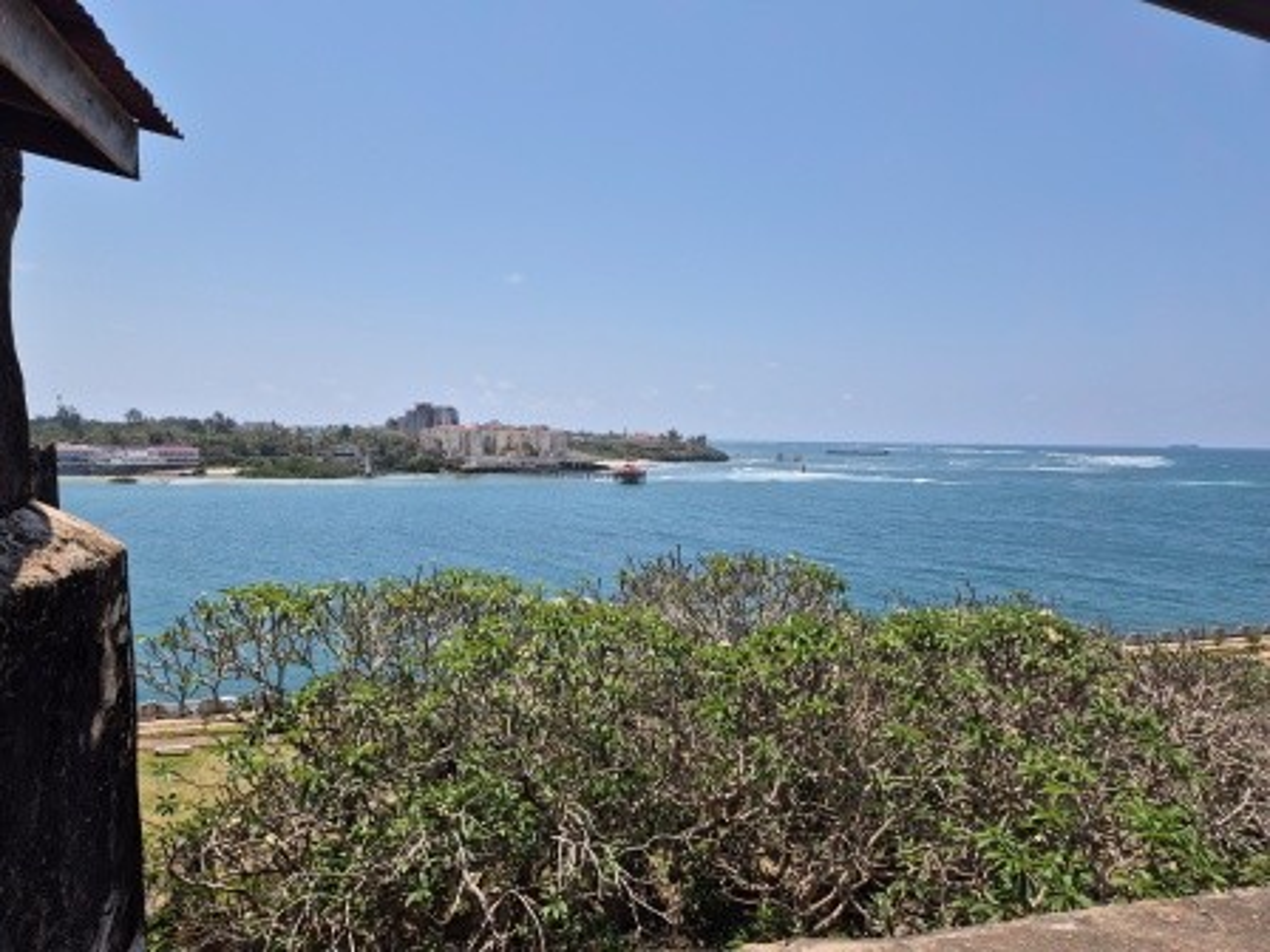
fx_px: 844
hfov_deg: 73.9
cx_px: 635
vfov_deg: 58.9
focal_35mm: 23
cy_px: 476
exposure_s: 1/2560
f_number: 1.8
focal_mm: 5.4
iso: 25
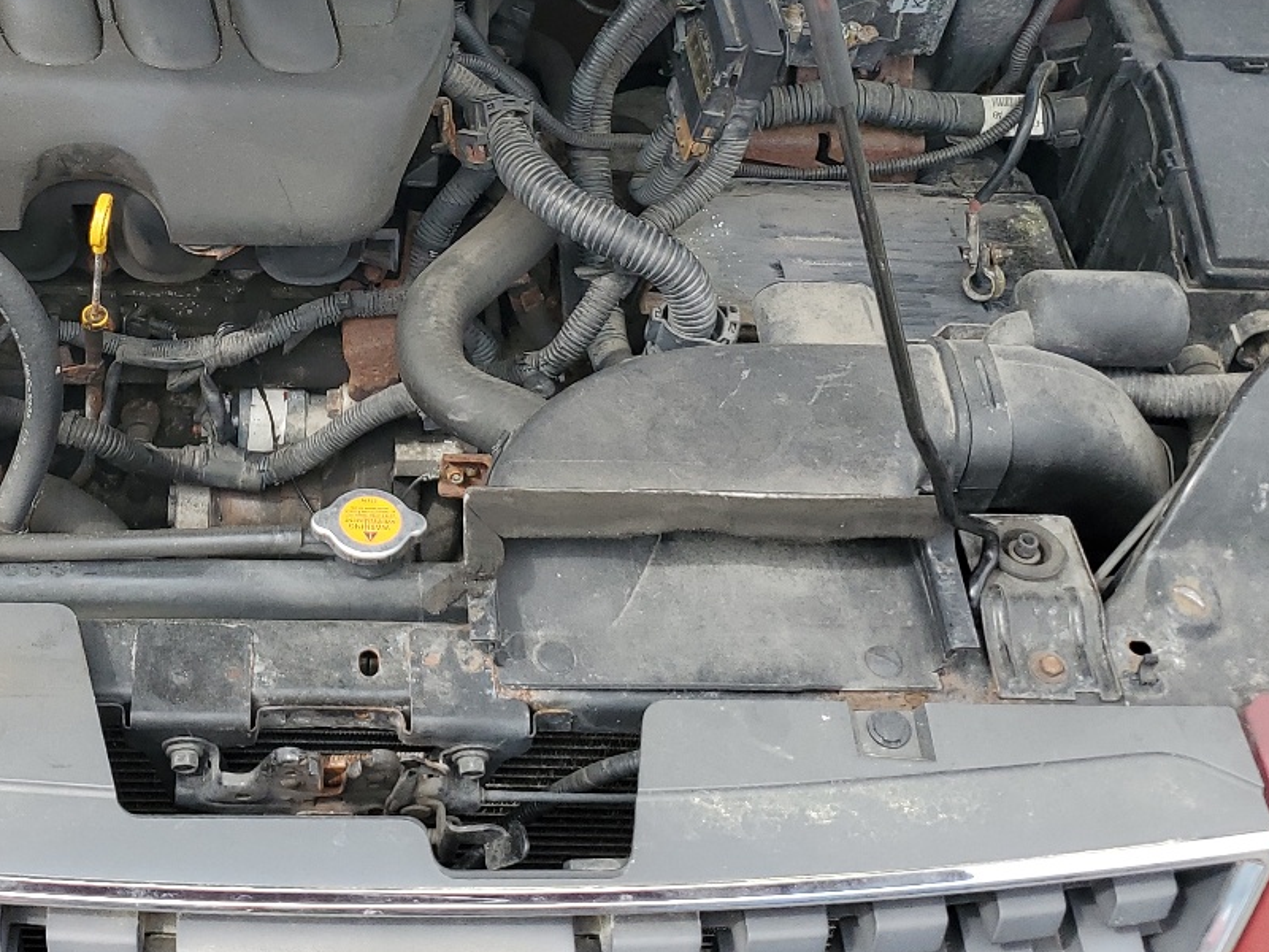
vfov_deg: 27.6
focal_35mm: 52
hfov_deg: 36.0
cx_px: 324
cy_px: 233
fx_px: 1906
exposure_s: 1/769
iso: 50
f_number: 1.5
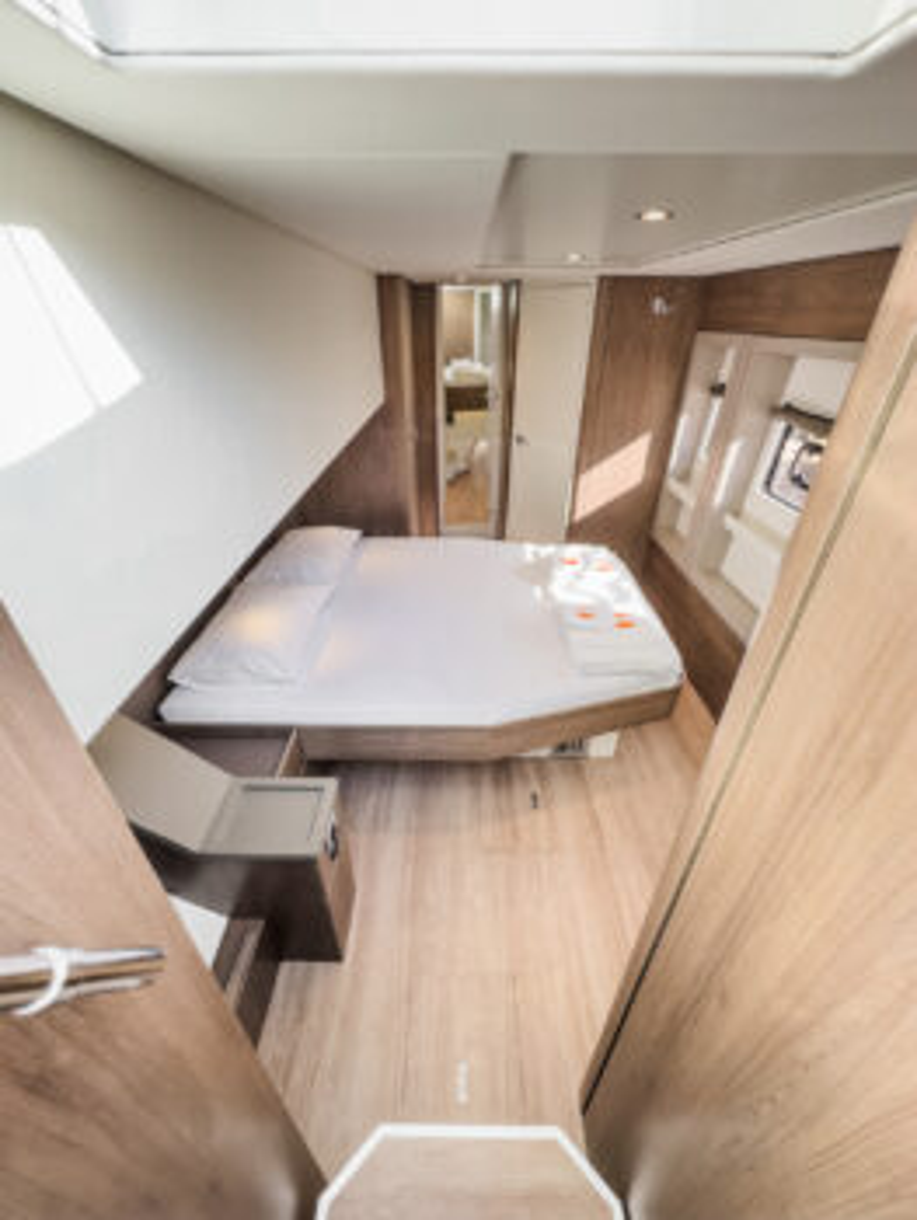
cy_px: 610
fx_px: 494
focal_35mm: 14
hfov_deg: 85.7
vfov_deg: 102.0
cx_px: 458
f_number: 2.2
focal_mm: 2.22
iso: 50
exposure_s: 1/100
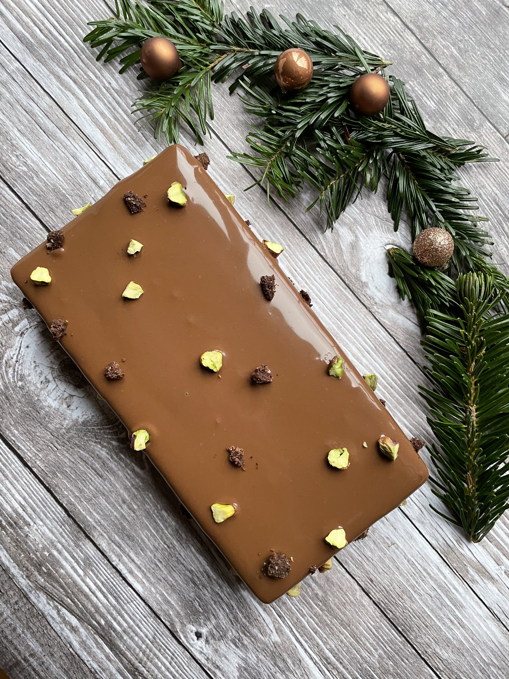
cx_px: 254
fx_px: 510
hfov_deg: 53.1
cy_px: 340
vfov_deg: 67.3
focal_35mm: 26
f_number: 1.6
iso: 320
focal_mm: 4.2
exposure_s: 1/60
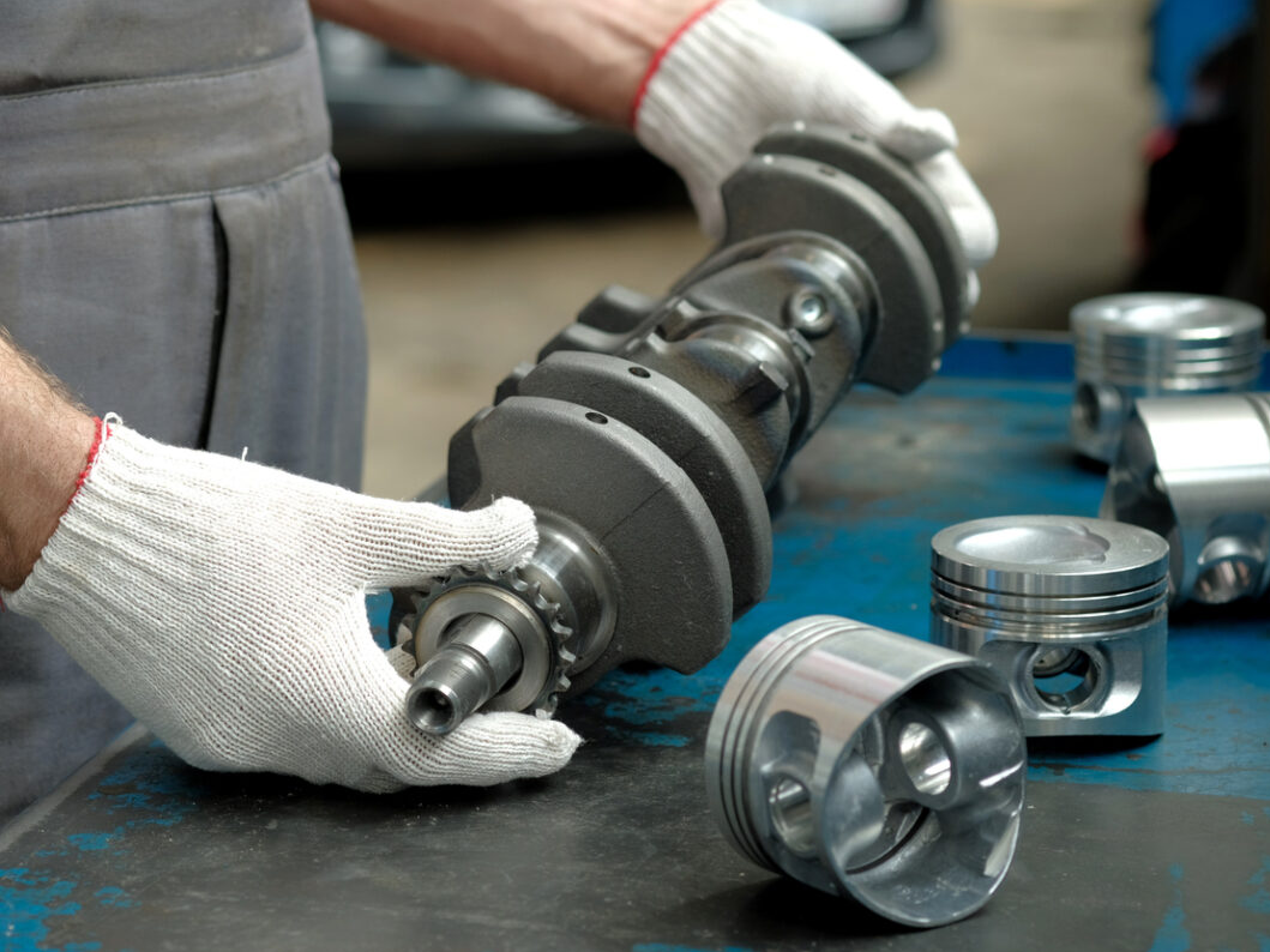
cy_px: 477
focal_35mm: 98
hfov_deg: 20.0
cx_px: 643
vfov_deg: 15.1
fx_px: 3595
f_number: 4
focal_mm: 60
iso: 200
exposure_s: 1/28
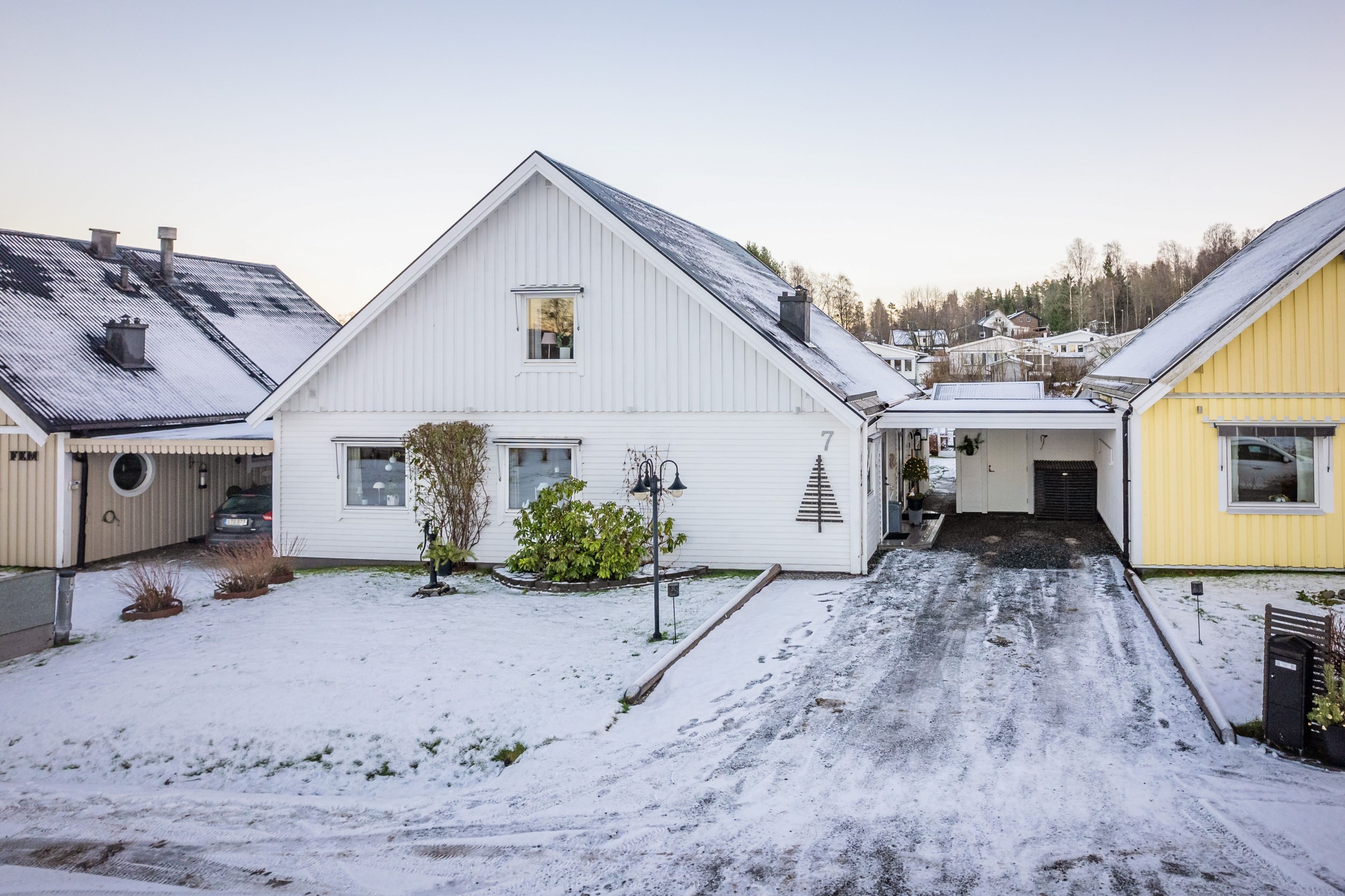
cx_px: 672
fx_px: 822
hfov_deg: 78.6
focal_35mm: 22
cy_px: 448
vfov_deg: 57.2
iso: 130
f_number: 2.8
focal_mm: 8.38
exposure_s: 1/500
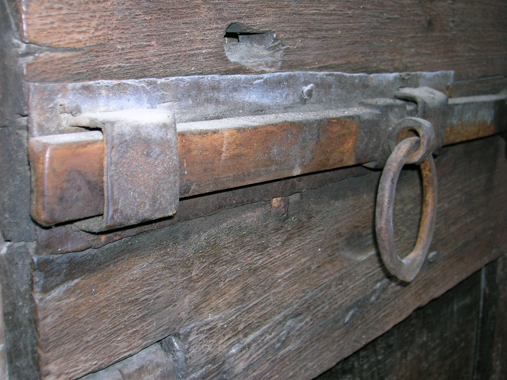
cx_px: 254
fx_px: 673
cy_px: 190
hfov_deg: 41.3
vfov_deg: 31.5
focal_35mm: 46
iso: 50
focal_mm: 7.7
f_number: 3.2
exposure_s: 1/60.1
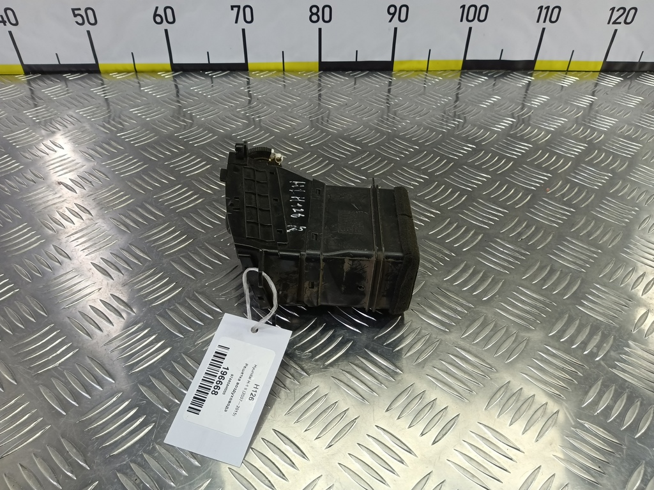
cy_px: 245
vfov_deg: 58.9
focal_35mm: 23
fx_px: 435
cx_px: 327
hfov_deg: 73.9
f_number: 1.6
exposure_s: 1/50
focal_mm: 4.11
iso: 89
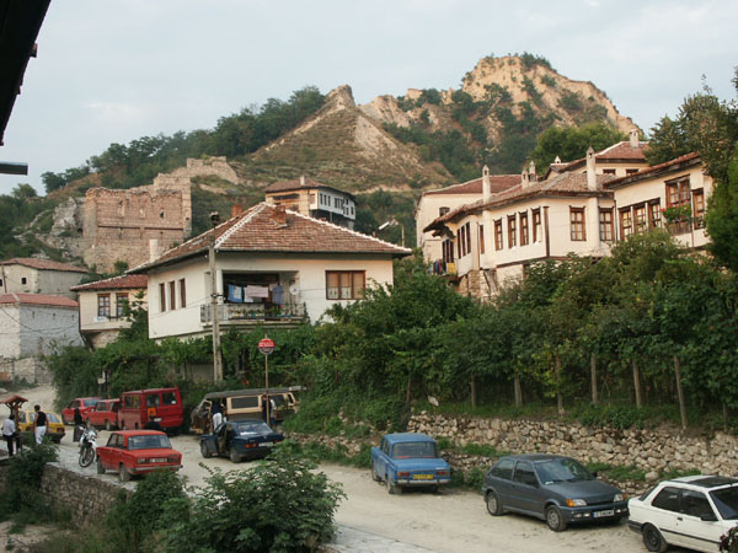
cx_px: 369
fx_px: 1322
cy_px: 276
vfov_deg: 23.7
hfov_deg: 31.2
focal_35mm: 62
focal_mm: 15.32
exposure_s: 1/60
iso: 100
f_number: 8
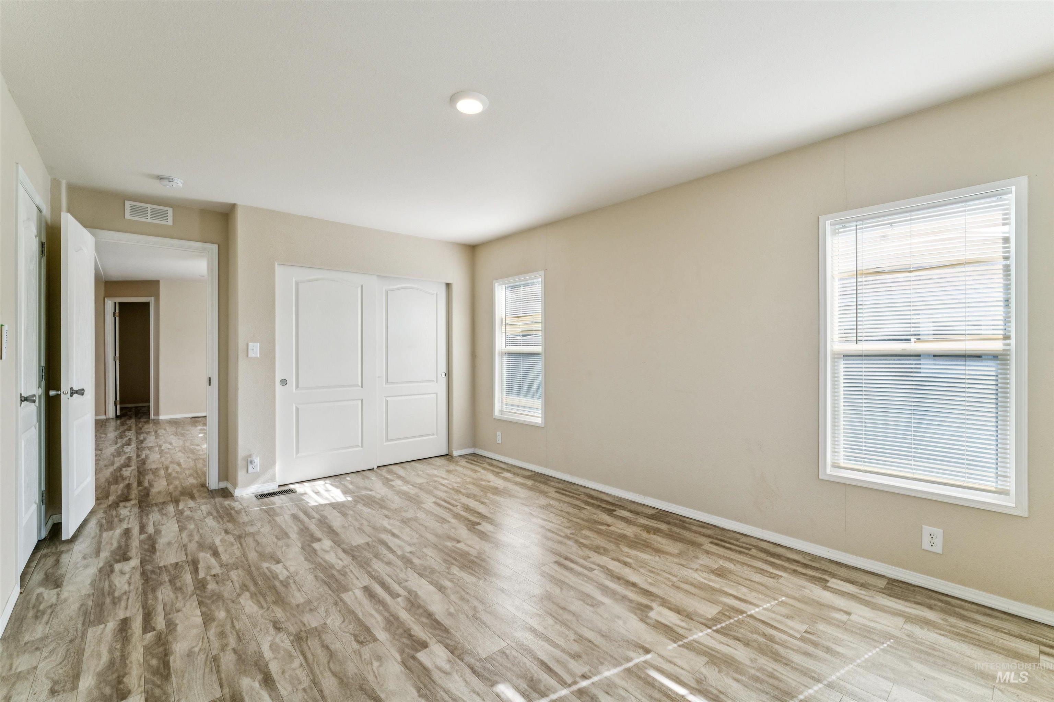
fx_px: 454
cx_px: 527
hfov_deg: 98.5
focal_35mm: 16
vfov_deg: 75.5
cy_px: 351
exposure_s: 1/50
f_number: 13
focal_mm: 15.5
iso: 400
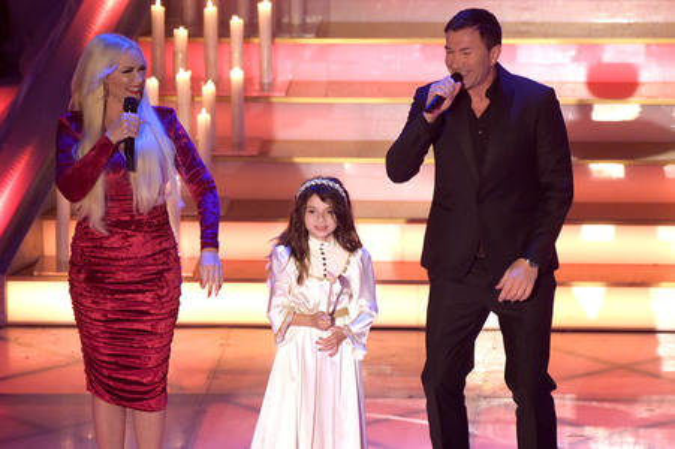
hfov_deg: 4.5
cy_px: 224
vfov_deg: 3.0
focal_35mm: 460
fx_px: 8618
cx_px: 338
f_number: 5.6
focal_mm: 460
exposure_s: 1/400
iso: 12800
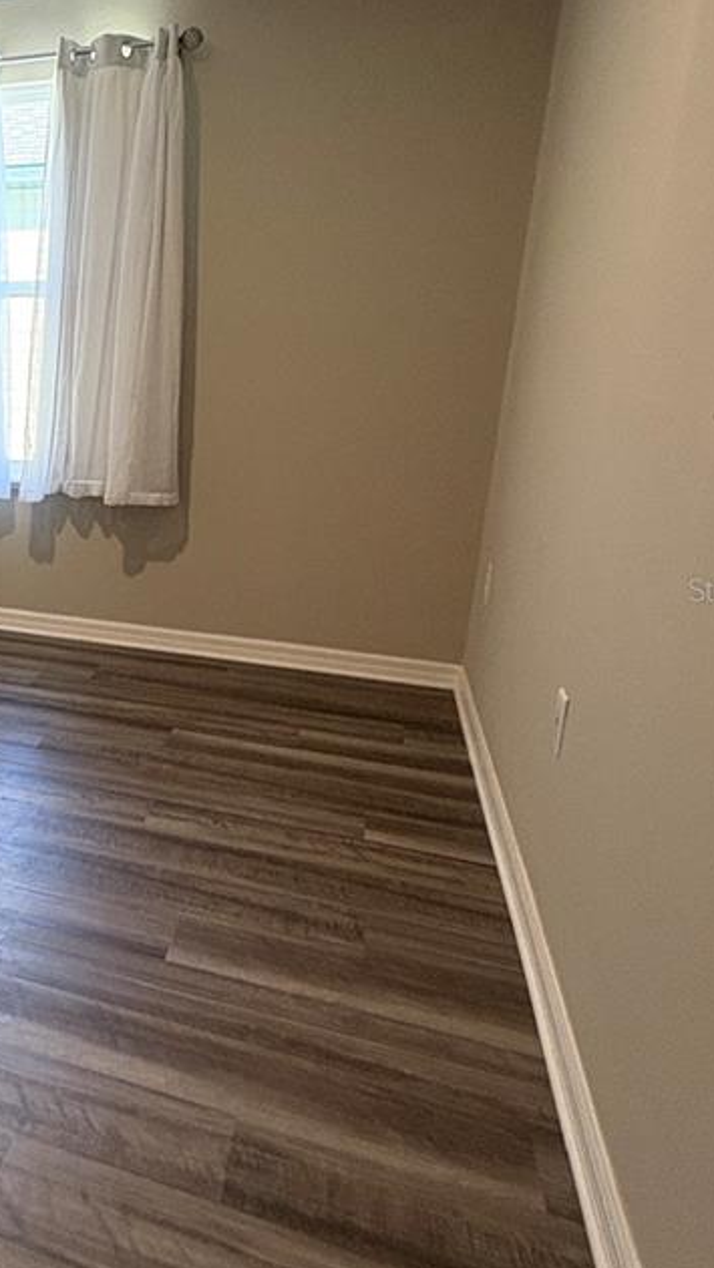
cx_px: -74
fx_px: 976
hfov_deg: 34.6
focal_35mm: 29
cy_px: 589
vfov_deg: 66.0
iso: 250
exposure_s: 1/60
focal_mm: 2.22
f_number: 2.2
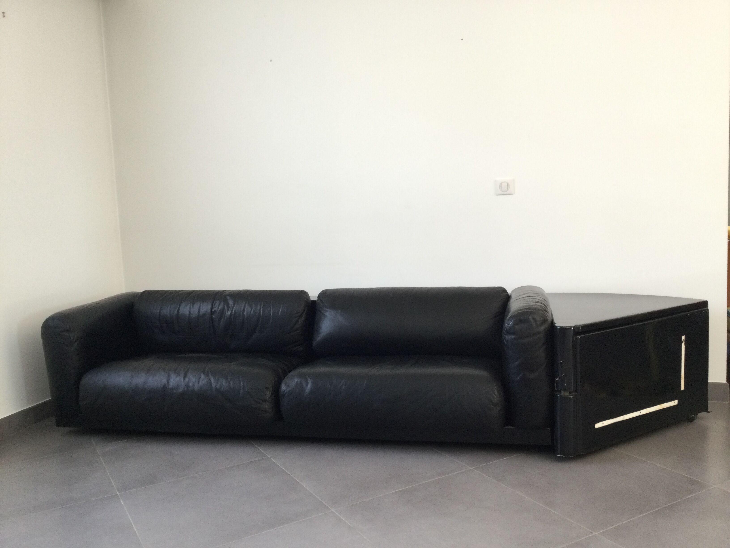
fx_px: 654
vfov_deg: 45.4
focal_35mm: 31
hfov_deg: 58.4
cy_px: 274
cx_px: 365
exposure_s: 1/33
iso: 100
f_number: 2.4
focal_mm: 3.3
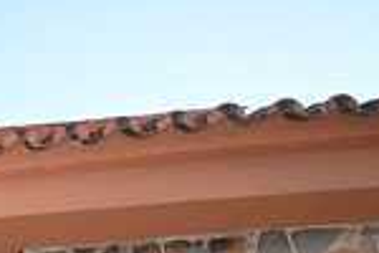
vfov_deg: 16.4
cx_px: -435
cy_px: 488
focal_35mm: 66
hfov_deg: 17.5
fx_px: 695
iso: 100
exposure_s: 1/125
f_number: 5.6
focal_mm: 10
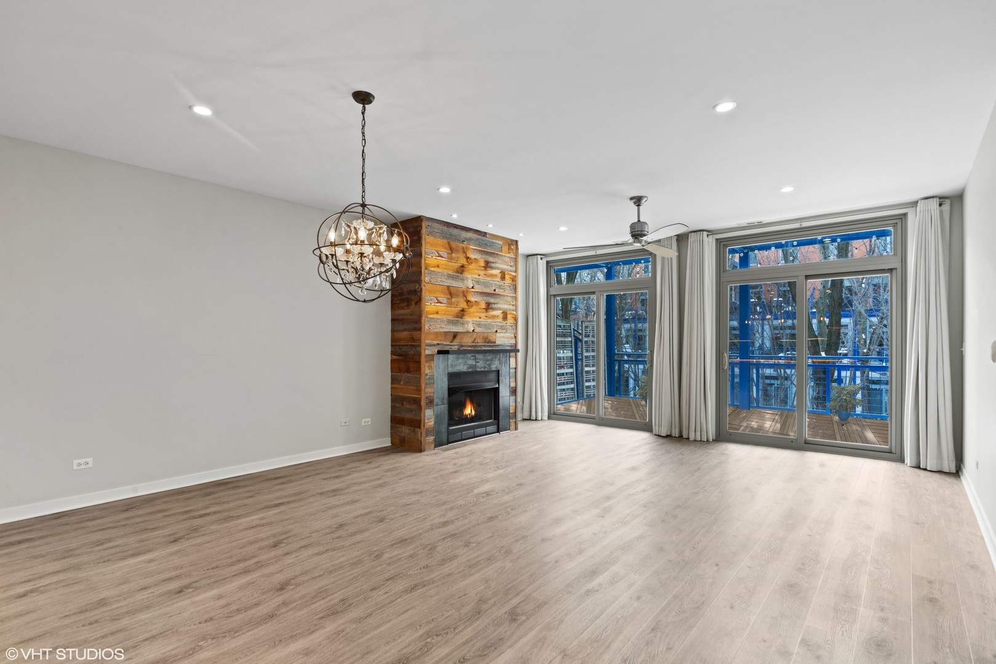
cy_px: 332
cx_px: 498
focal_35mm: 18
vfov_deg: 67.4
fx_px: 498
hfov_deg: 90.0
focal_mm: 18
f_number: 8
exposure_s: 1/3
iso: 400
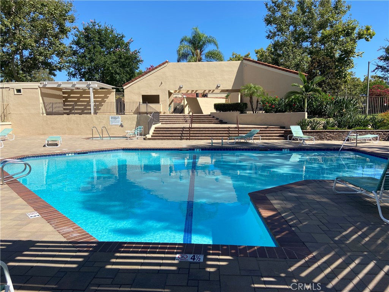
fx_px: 292
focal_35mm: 26
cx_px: 194
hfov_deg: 67.3
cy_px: 146
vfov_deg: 53.1
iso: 32
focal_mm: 4.25
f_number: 1.8
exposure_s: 1/2755
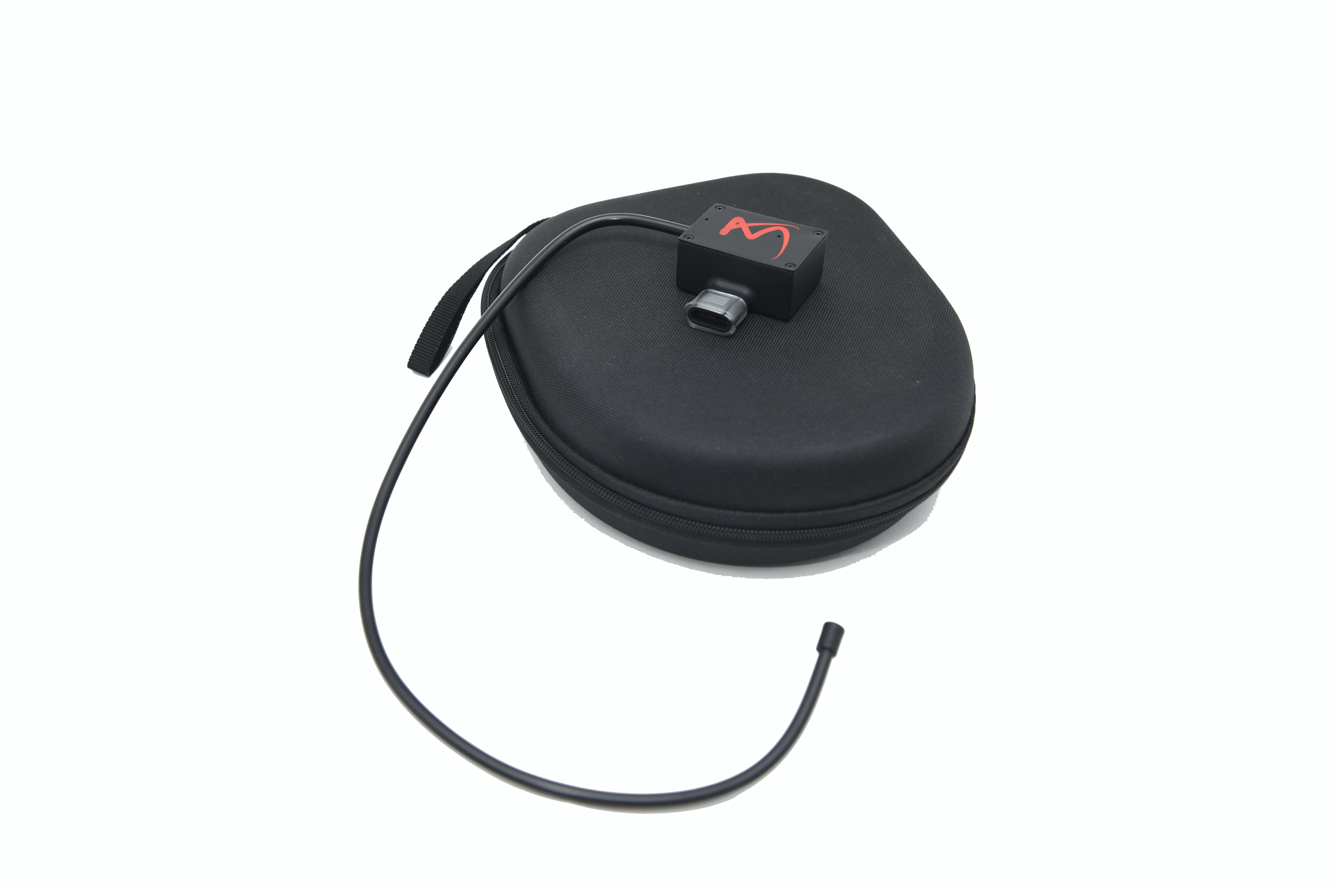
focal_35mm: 55
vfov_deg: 24.6
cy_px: 444
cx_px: 666
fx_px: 2034
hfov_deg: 36.2
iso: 160
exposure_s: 1/160
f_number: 5.6
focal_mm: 55
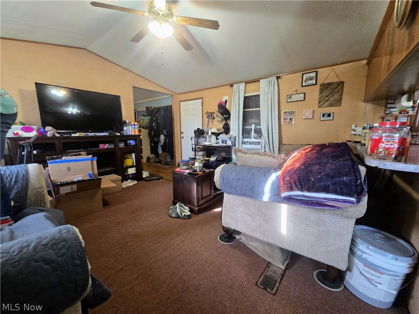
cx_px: 210
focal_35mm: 13
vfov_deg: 89.9
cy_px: 157
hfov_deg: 106.2
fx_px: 157
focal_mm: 2.2
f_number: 2.2
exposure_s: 1/60
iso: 500
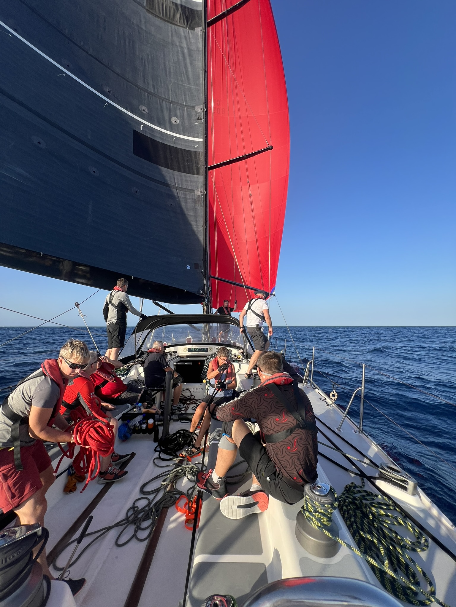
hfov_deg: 89.9
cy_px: 304
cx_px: 228
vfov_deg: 106.2
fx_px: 228
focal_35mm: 13
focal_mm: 1.57
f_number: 1.8
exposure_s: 1/815
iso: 32
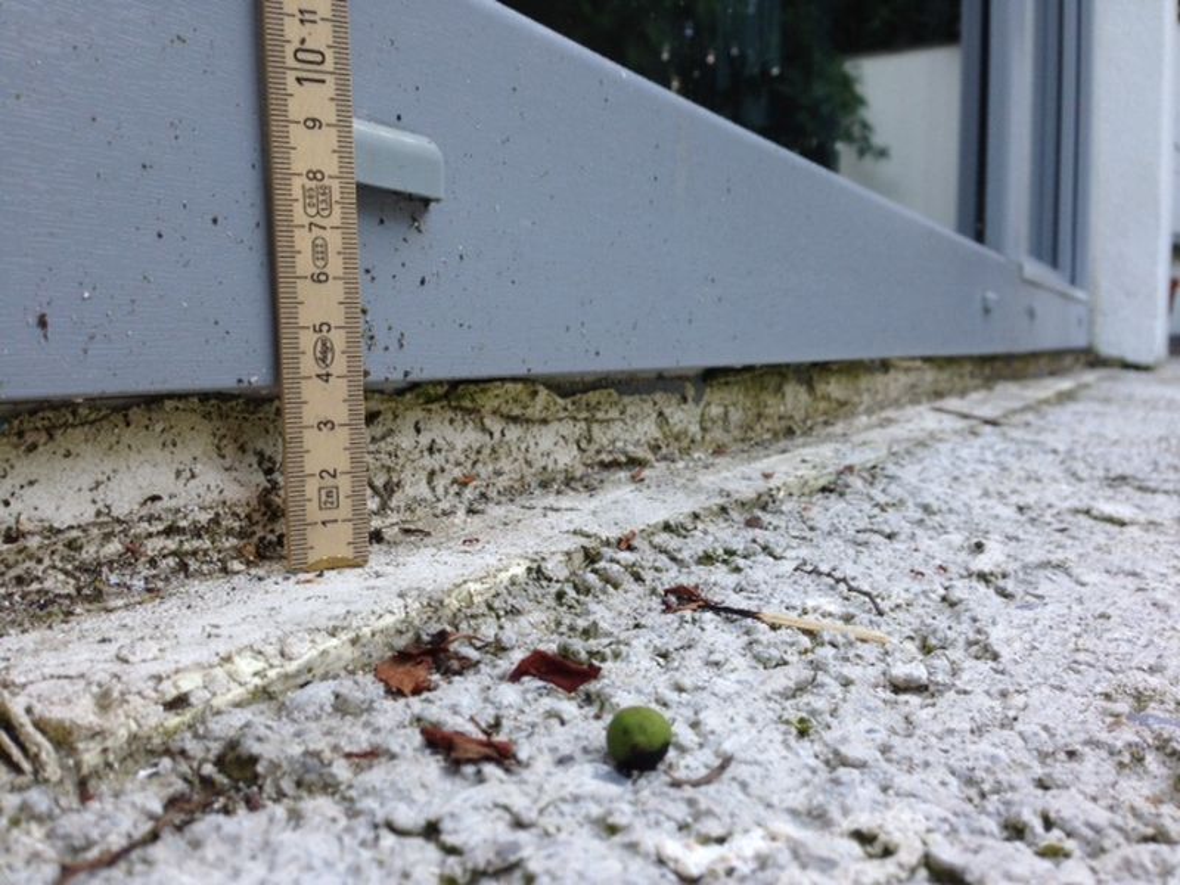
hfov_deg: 55.4
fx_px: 1125
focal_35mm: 33
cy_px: 442
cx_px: 590
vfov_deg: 42.9
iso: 50
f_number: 2.4
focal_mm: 4.12
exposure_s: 1/60
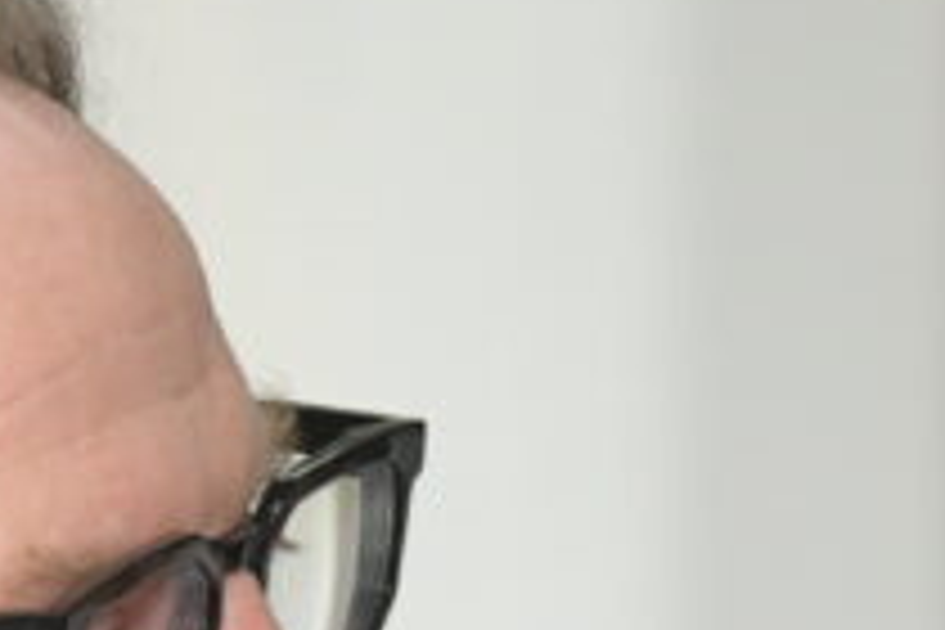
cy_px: 850
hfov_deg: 1.6
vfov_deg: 1.1
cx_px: -266
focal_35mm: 1283
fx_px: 33676
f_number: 4.5
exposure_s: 1/250
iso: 2500
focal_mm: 200
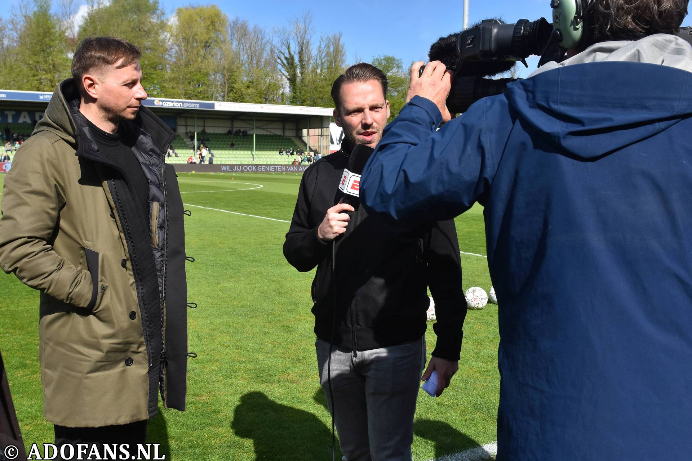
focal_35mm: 36
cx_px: 346
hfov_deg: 53.1
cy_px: 230
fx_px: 692
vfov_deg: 36.9
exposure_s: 1/1000
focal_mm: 24
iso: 400
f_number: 8
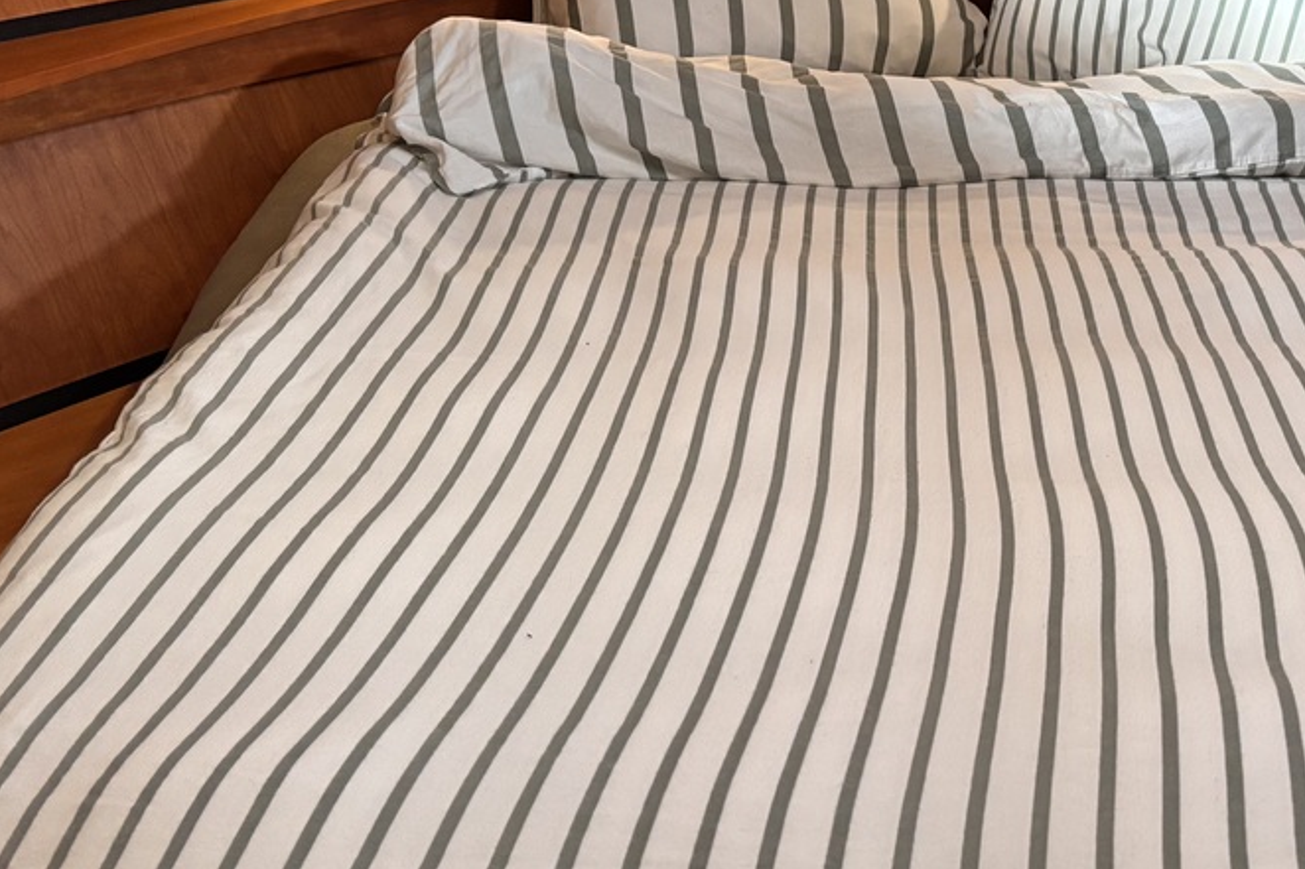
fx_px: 1776
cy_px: 150
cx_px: 927
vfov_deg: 26.9
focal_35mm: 49
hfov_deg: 39.6
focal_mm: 5.96
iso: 400
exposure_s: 1/60
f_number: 1.6
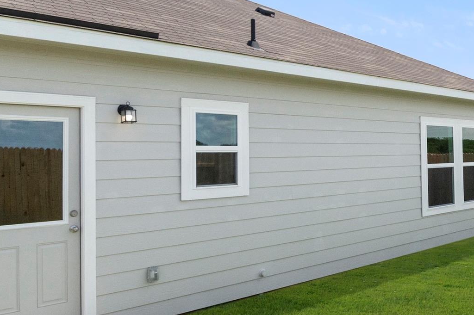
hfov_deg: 27.1
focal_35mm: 72
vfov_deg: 18.9
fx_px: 947
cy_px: 148
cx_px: 424
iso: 400
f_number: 8
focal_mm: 24
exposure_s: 1/2500
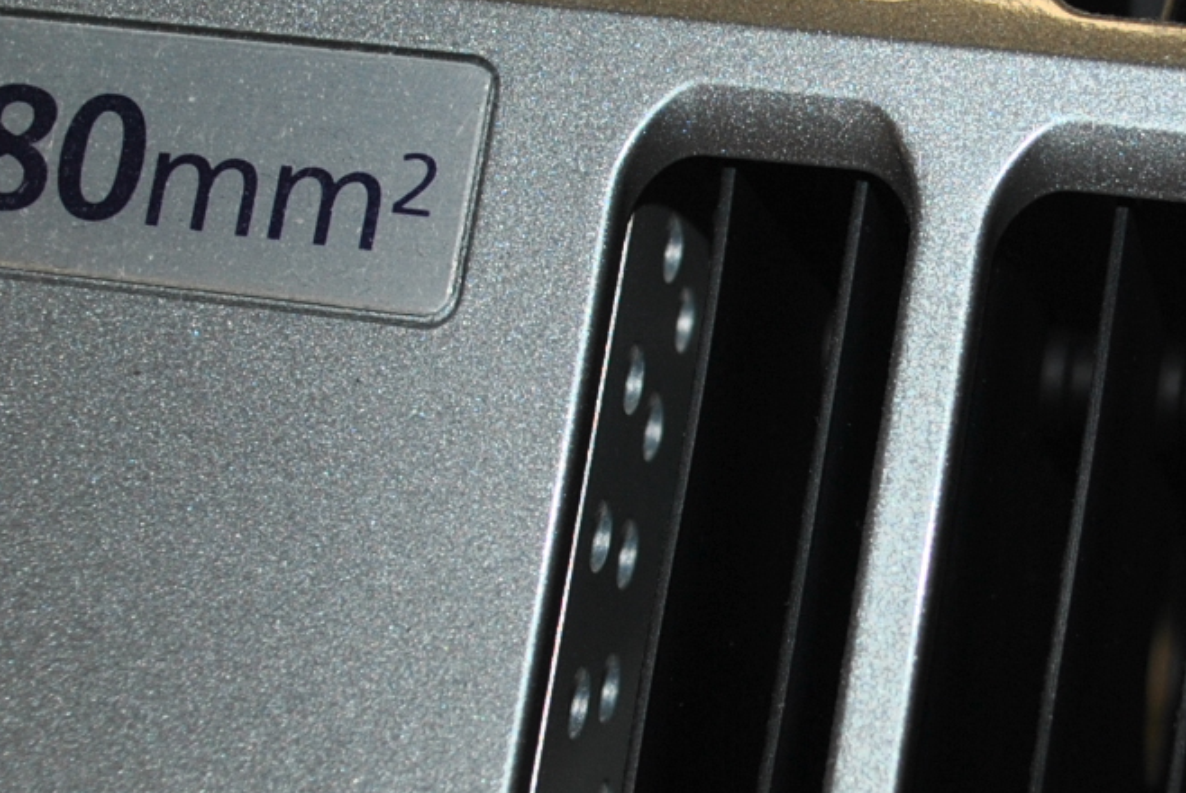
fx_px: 3495
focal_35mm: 106
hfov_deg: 19.1
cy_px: 424
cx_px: 946
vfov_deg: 12.9
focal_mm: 24
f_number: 4
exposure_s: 1/60
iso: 110
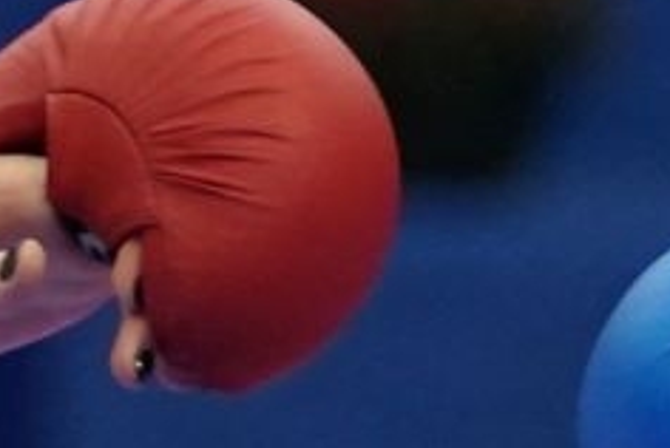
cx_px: -1422
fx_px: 29367
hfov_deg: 1.3
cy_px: 207
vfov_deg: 0.9
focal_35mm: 1576
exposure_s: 1/1000
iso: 2500
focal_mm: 138
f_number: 2.8
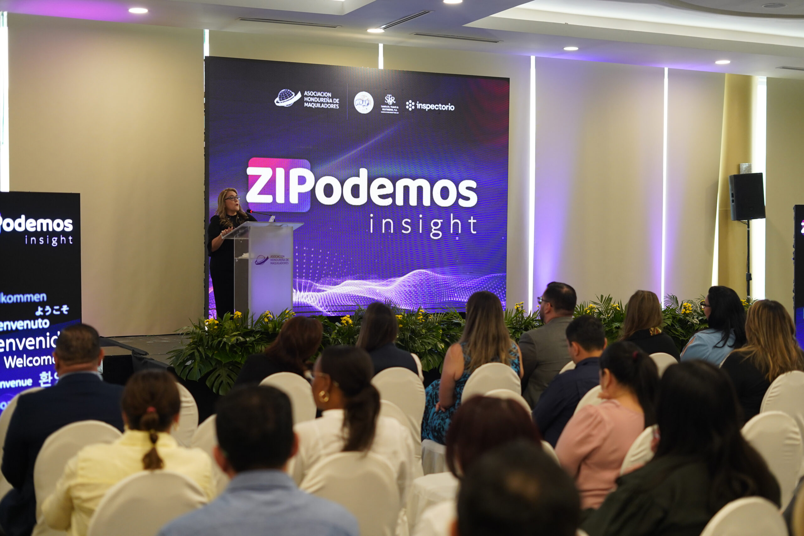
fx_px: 1117
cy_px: 268
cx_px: 402
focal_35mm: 50
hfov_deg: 39.6
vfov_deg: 27.0
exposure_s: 1/160
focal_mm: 50
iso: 1600
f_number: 2.5
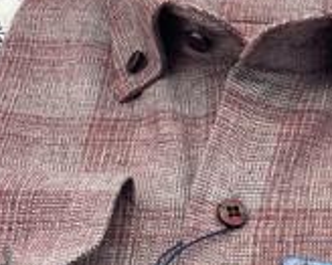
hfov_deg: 15.0
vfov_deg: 12.0
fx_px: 1257
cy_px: 163
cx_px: 263
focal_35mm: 128
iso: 50
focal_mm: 6
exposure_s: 1/122
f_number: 2
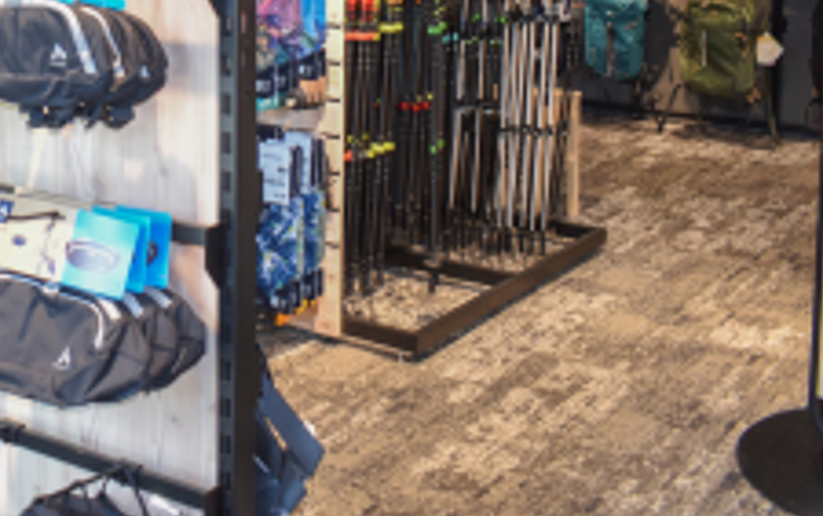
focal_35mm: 61
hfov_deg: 31.4
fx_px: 1369
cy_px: -90
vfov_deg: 20.1
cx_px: 40
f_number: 3.5
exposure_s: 1/45
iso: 320
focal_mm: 18
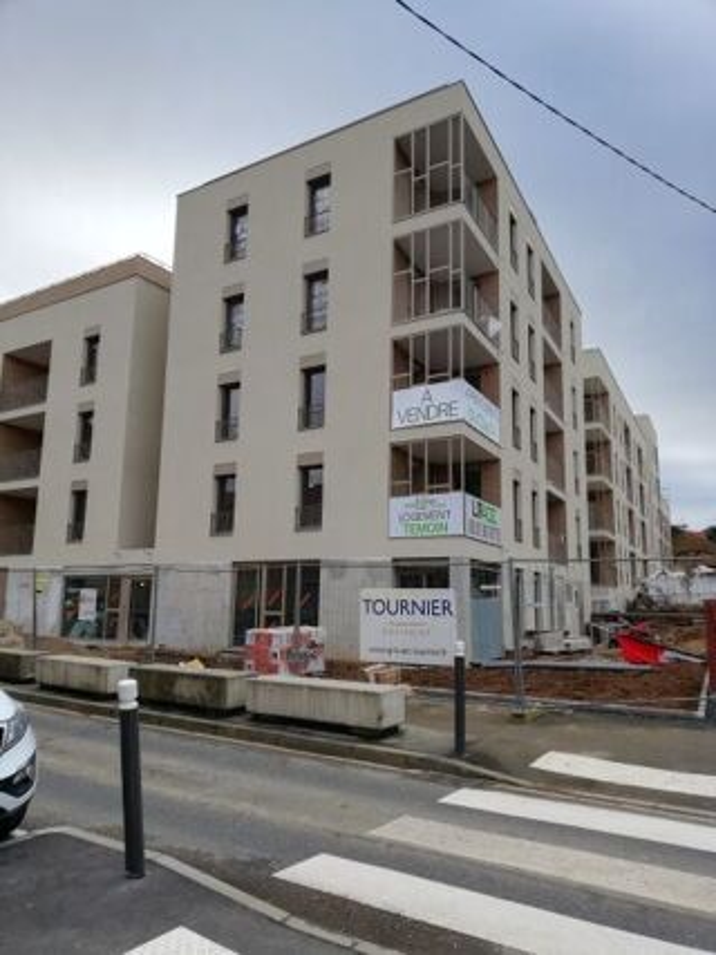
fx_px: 717
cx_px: 358
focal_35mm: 26
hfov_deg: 53.0
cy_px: 478
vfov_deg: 67.3
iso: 50
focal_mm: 3.81
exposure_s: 1/382
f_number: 2.2
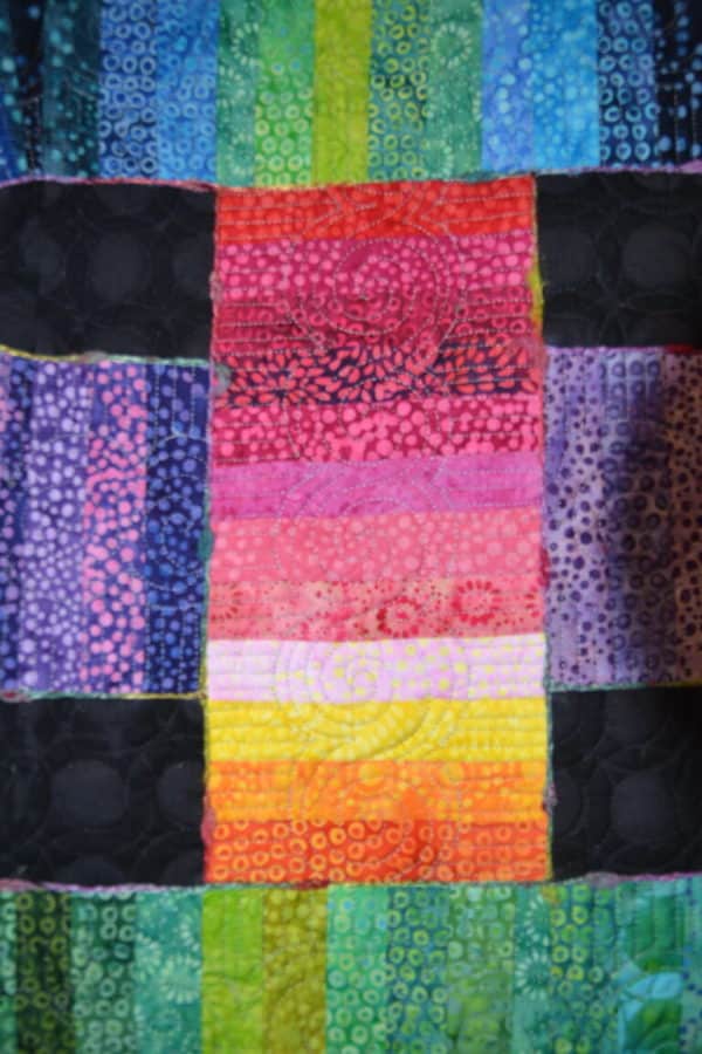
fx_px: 965
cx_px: 351
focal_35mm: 33
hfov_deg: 40.0
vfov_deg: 57.2
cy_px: 527
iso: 250
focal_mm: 22
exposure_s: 1/60
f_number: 2.8
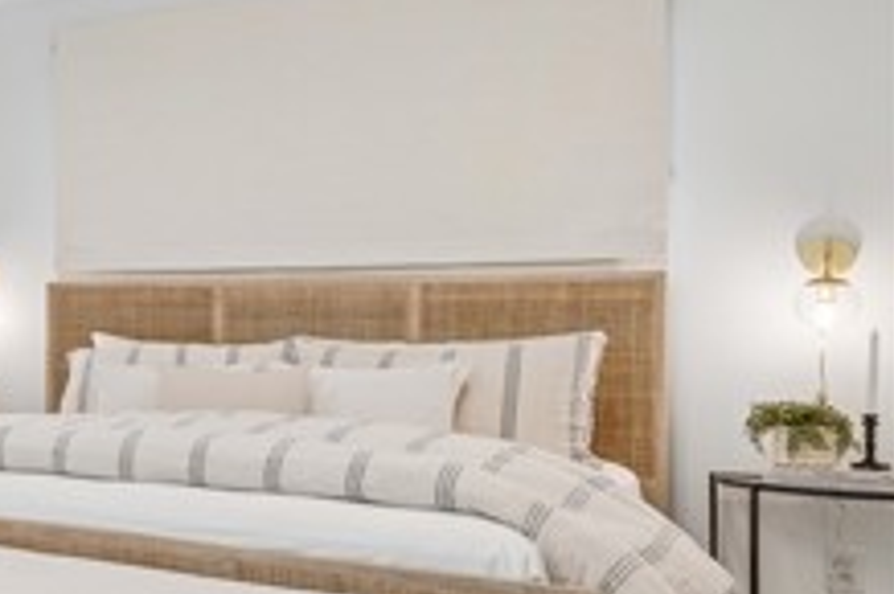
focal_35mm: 51
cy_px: 330
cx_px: -414
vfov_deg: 26.2
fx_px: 1277
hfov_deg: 27.7
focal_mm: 17.5
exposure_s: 1/5
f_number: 9
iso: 250
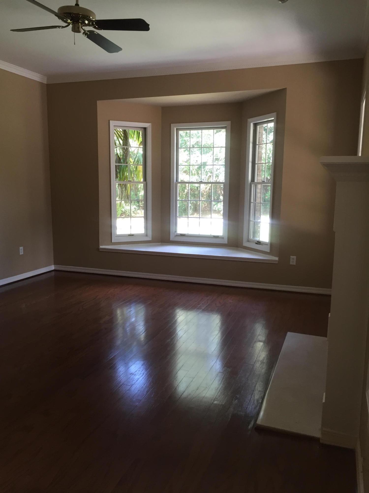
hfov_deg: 48.2
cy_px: 246
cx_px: 184
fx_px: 412
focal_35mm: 29
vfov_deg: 61.7
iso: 32
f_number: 2.2
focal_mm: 4.15
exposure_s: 1/30
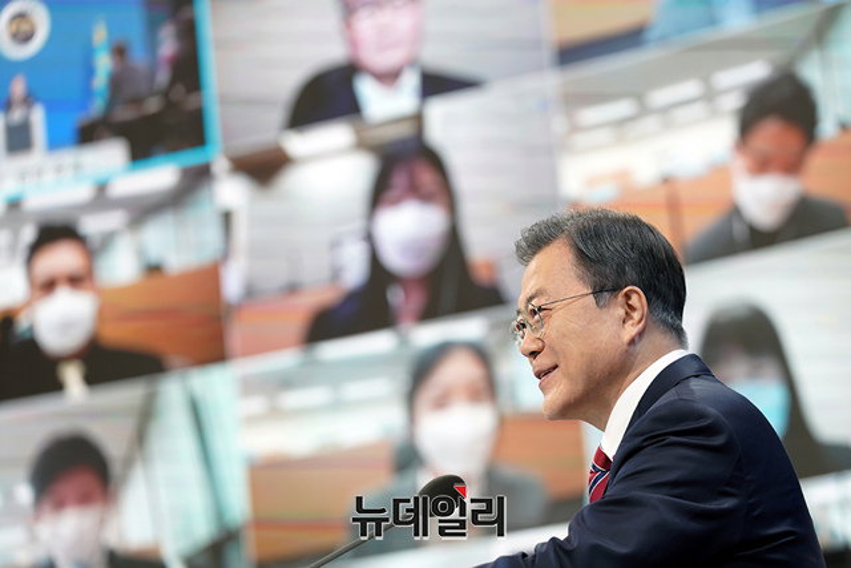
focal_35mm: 135
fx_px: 3192
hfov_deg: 15.2
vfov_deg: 10.2
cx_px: 426
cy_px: 284
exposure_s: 1/60
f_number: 3.2
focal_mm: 135
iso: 400
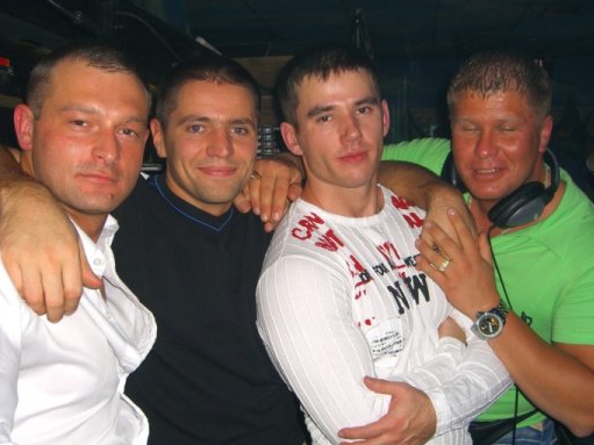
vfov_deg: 27.0
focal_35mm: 54
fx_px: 926
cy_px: 216
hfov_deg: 35.6
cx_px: 300
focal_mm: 9.5
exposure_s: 1/60
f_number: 3.1
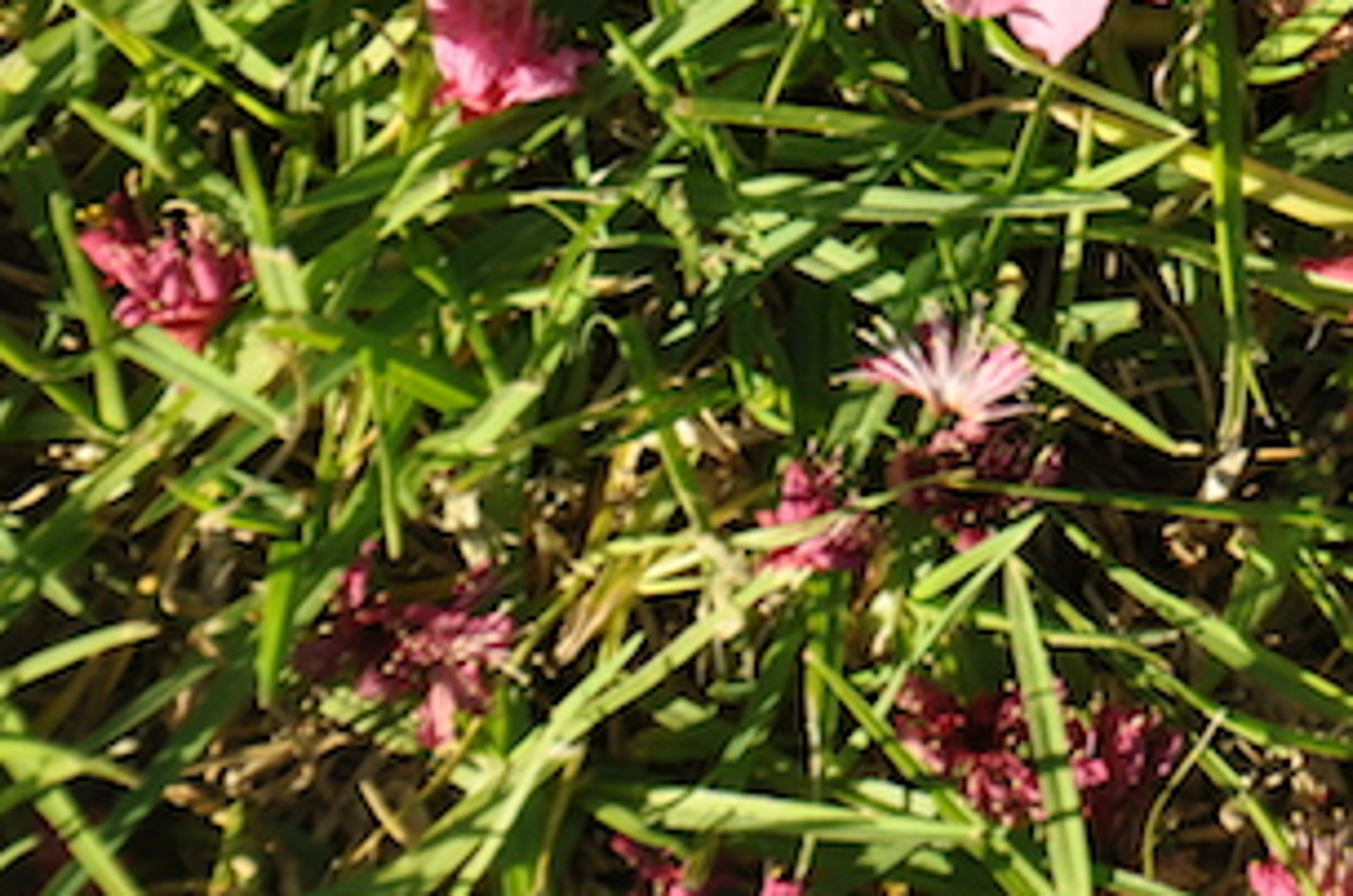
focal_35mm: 413
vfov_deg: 3.3
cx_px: 1349
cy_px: -197
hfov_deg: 5.0
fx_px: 15501
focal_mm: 105
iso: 200
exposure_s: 1/500
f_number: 5.6
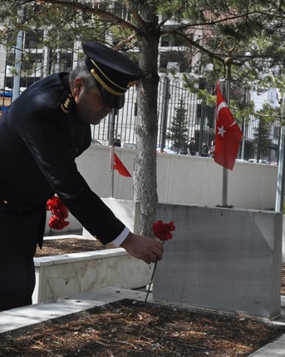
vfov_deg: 29.6
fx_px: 675
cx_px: 149
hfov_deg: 23.8
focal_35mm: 64
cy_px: 178
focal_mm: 30
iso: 800
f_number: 16
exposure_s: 1/250
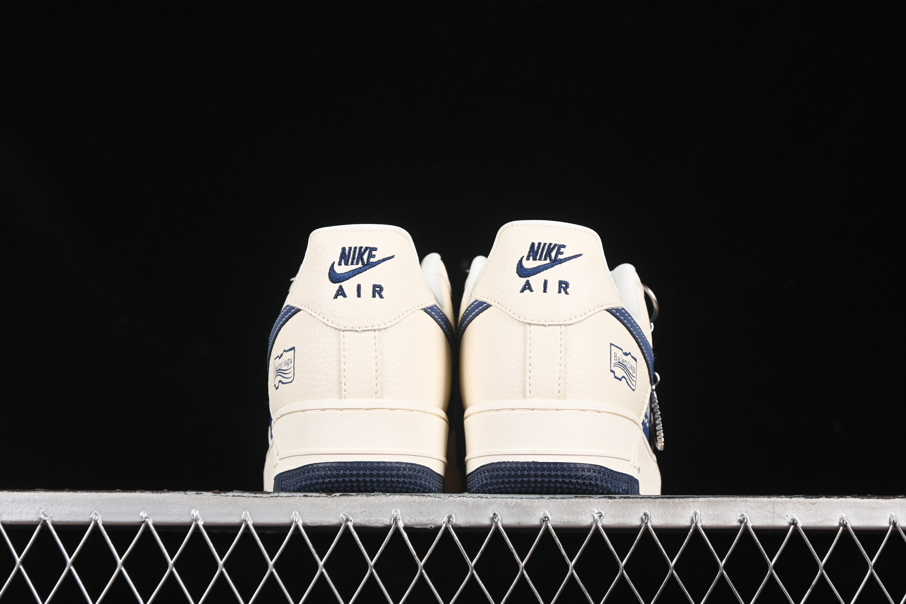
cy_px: 302
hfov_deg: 27.0
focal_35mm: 75
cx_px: 453
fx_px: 1887
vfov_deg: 18.2
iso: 160
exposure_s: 1/60
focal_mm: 50
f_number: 6.3
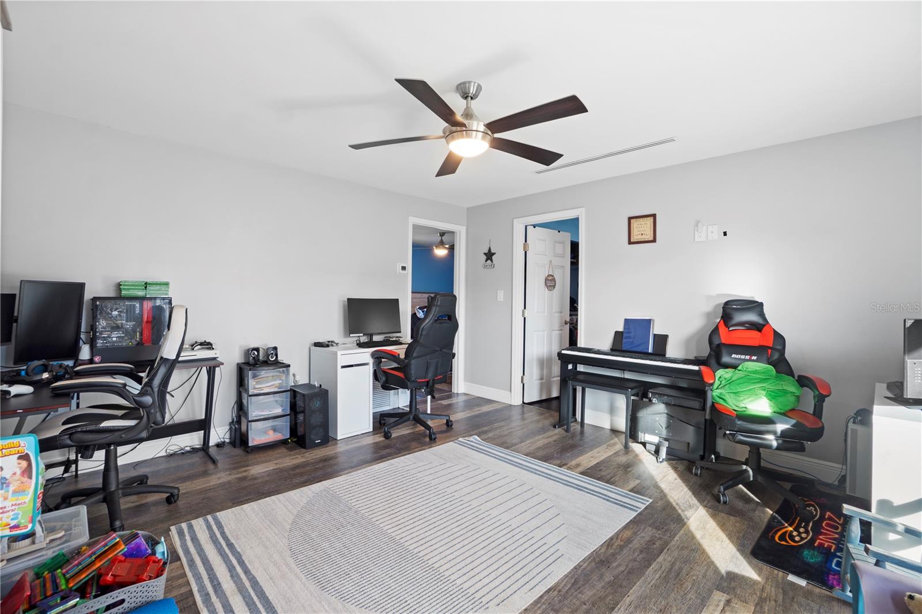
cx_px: 461
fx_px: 384
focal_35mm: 15
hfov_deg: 100.4
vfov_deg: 77.3
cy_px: 307
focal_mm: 10
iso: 100
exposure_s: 1
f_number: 8
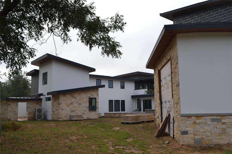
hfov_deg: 57.2
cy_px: 77
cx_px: 116
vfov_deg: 39.9
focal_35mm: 33
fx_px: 213
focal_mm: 22
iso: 100
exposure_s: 1/125
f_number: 5.6
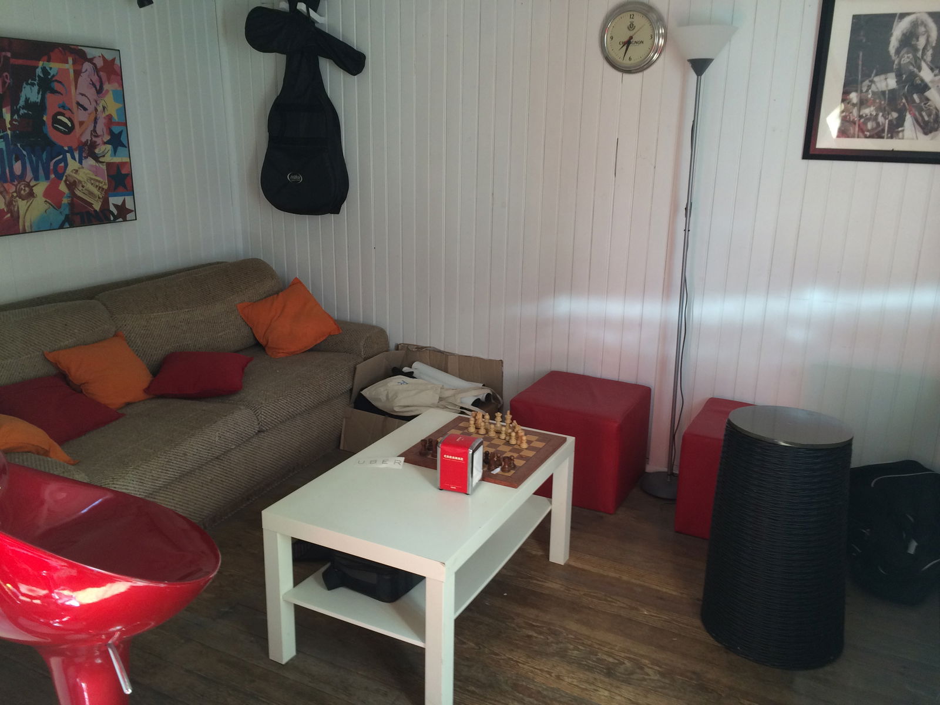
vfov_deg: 46.8
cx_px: 470
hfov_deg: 60.0
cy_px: 352
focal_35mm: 30
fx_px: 815
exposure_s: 1/33
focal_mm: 4.12
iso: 80
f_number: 2.2
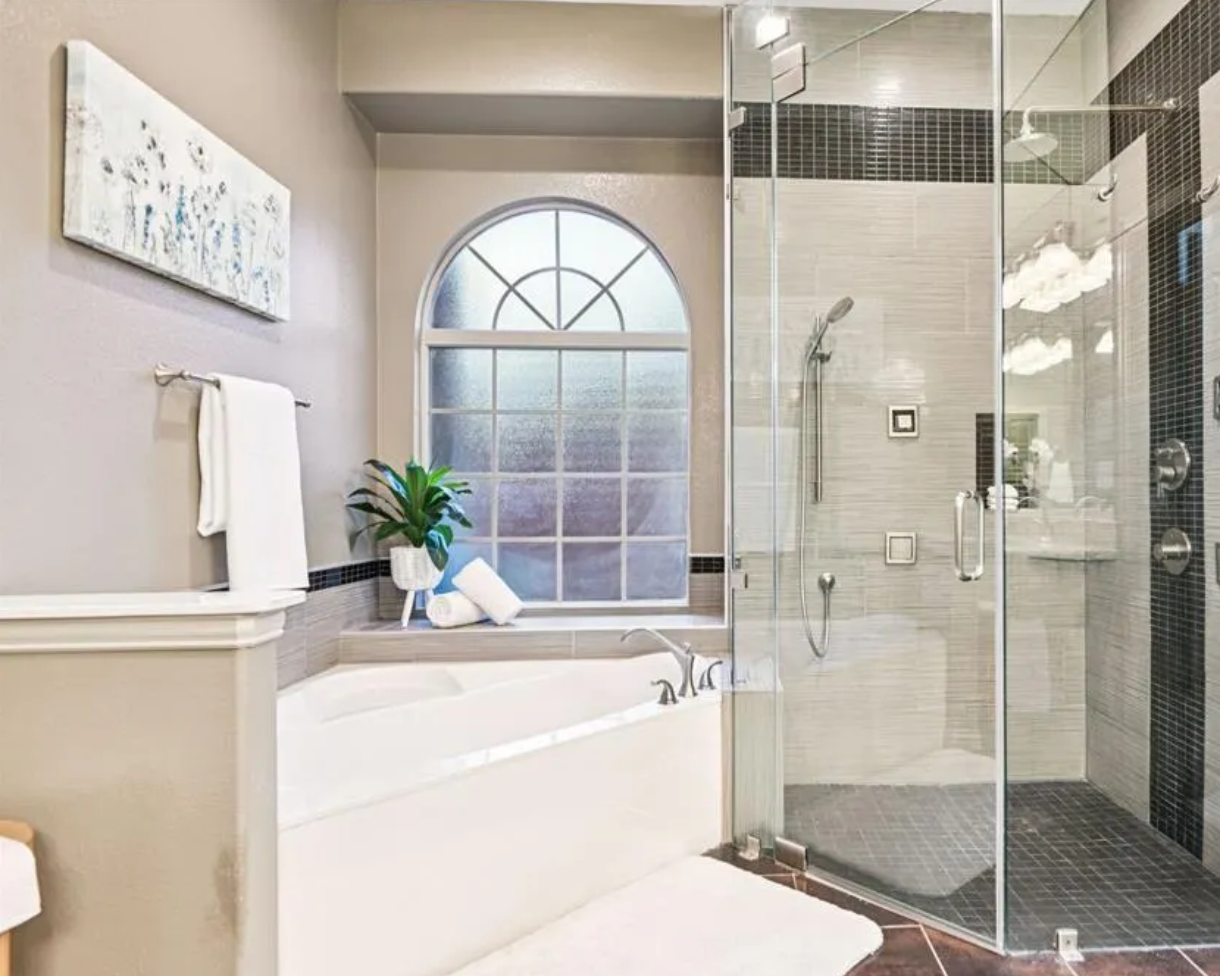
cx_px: 750
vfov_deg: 63.1
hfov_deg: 74.0
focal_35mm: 22
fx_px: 794
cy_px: 497
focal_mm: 19
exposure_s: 1/4
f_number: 8
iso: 400
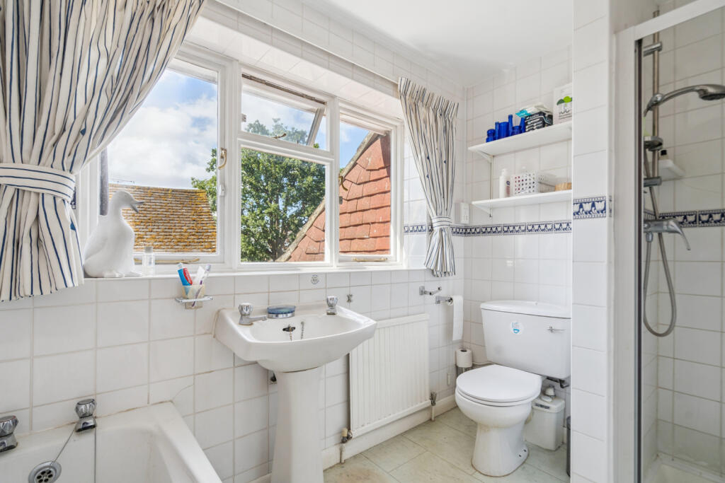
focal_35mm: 16
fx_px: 322
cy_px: 242
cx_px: 362
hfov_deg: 96.7
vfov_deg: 73.8
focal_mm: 16
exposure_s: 1/100
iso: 400
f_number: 6.3
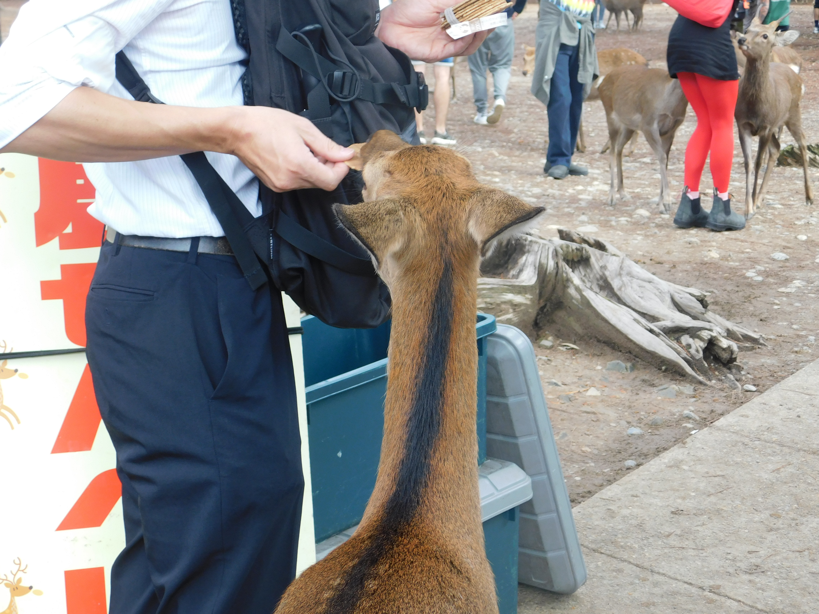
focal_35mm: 71
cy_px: 307
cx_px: 410
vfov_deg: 20.7
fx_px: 1680
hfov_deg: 27.4
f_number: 4.3
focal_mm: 12.6
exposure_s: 1/80
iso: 125
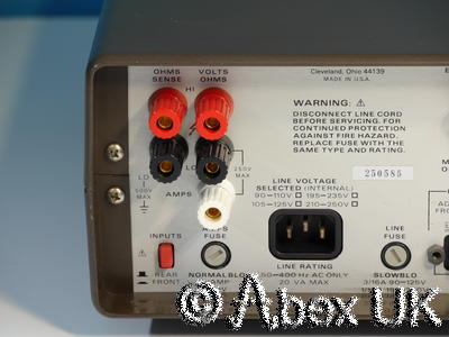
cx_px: 224
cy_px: 168
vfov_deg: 5.3
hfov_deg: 7.1
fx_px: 3632
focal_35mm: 280
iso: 200
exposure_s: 1/3.2
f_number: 8
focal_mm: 140
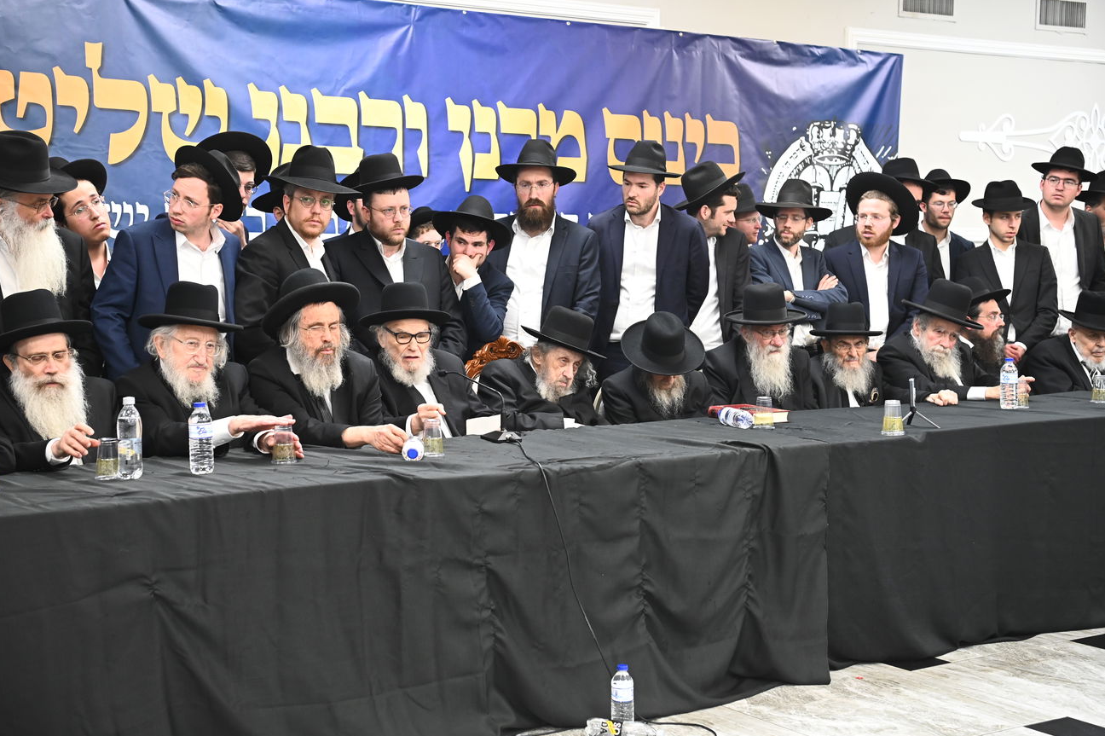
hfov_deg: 36.9
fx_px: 1657
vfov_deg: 25.0
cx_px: 521
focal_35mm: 54
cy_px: 355
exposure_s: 1/160
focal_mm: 50
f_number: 4
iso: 2000
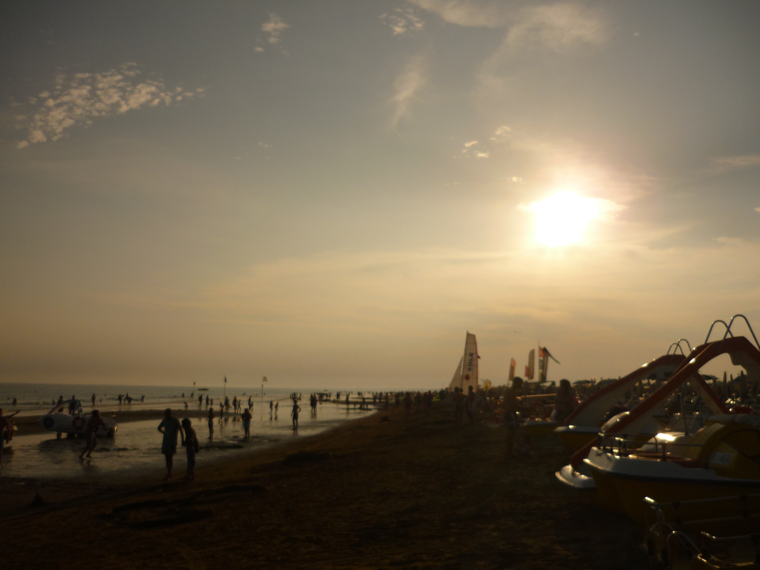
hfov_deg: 55.4
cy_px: 285
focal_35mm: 33
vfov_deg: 42.9
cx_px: 380
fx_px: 725
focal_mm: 5.5
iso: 100
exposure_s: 1/1300
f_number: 8
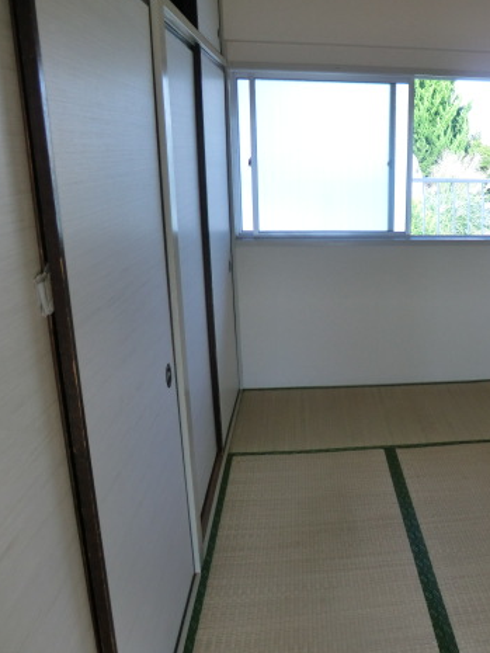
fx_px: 623
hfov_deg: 40.6
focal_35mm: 33
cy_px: 329
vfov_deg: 55.3
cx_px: 414
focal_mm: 4.3
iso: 80
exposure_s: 1/125
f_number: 3.2
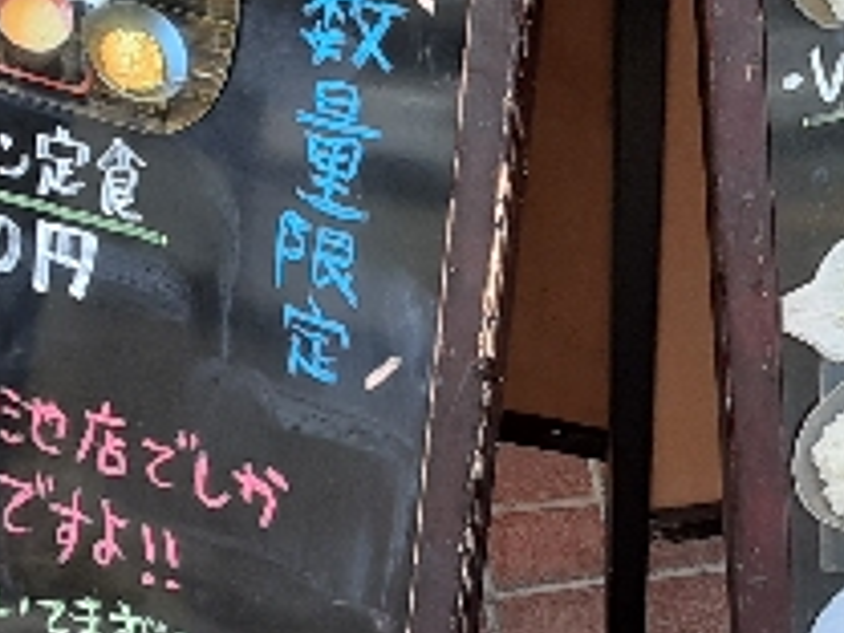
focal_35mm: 91
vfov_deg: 16.1
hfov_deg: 21.2
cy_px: 83
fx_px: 2219
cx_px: 698
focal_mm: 2.91
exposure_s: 1/444
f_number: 1.9
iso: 40
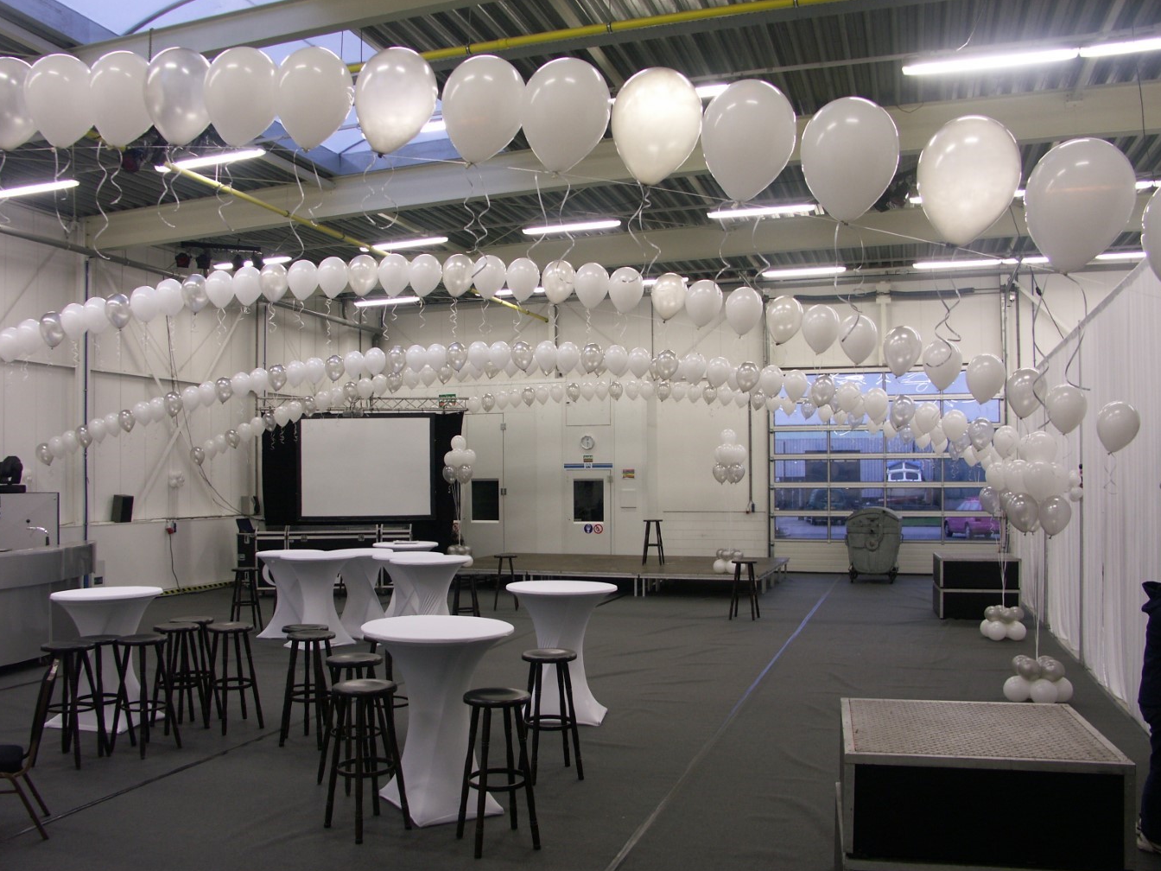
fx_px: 1006
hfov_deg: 59.9
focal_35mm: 30
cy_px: 461
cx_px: 558
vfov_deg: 46.8
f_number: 2.8
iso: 100
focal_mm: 7.2
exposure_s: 1/30
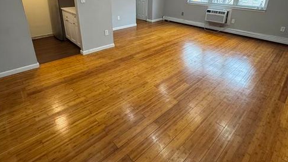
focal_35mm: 21
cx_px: 143
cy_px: 42
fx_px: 160
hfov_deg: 83.9
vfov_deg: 51.5
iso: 320
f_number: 2.2
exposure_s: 1/120
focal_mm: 2.22
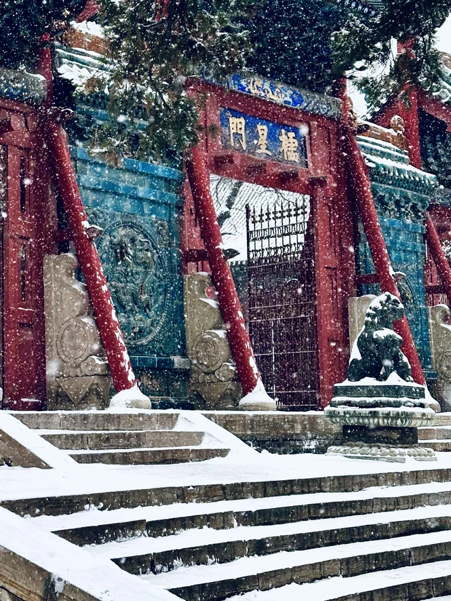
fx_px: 1354
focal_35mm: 78
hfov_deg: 18.8
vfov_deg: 24.8
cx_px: 115
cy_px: 165
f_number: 1.78
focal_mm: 6.86
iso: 64
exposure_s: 1/289
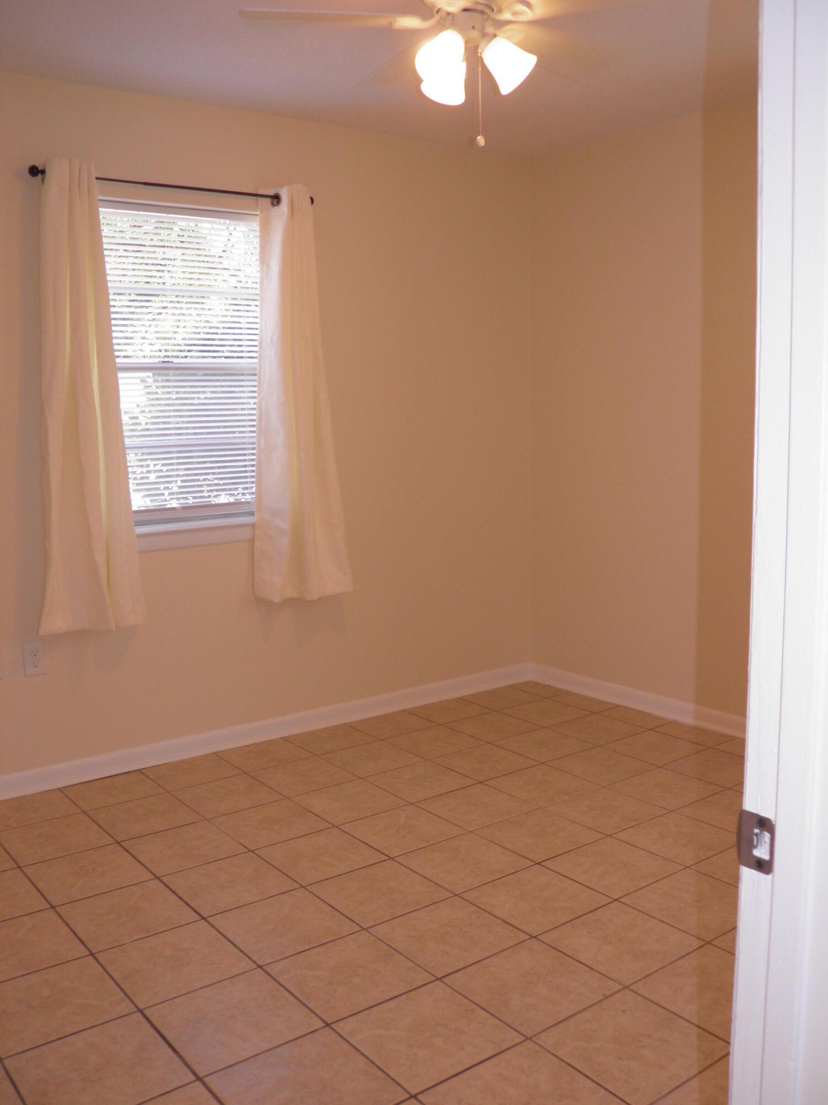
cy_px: 552
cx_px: 414
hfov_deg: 46.8
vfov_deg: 60.0
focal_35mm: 30
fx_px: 957
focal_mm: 5.5
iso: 50
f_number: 3
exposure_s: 1/40
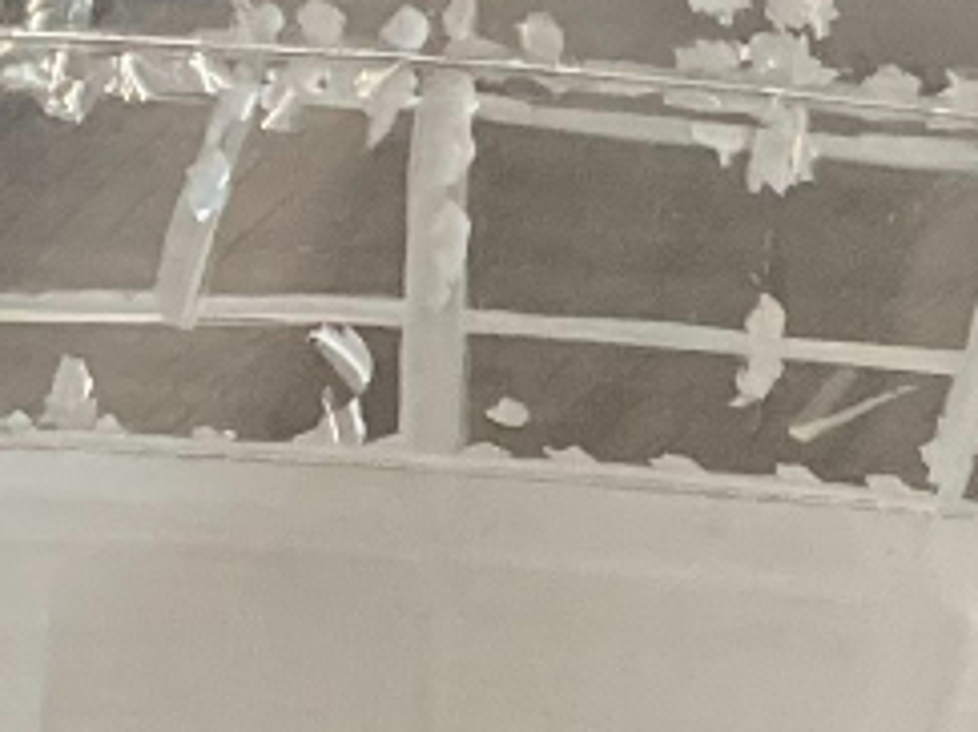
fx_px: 6241
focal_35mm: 221
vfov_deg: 6.7
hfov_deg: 8.7
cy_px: 881
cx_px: 1525
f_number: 1.8
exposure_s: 1/50
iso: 160
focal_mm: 3.99
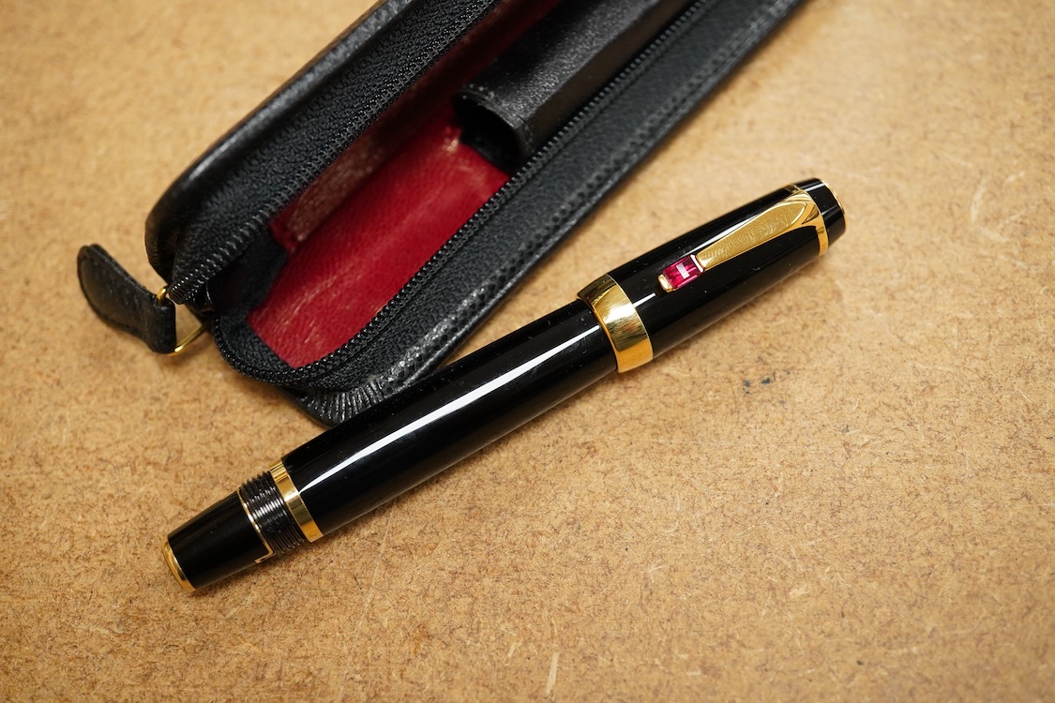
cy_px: 352
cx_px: 528
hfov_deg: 43.6
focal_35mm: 45
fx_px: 1319
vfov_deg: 29.9
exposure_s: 1/200
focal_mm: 30
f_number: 7.1
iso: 2500
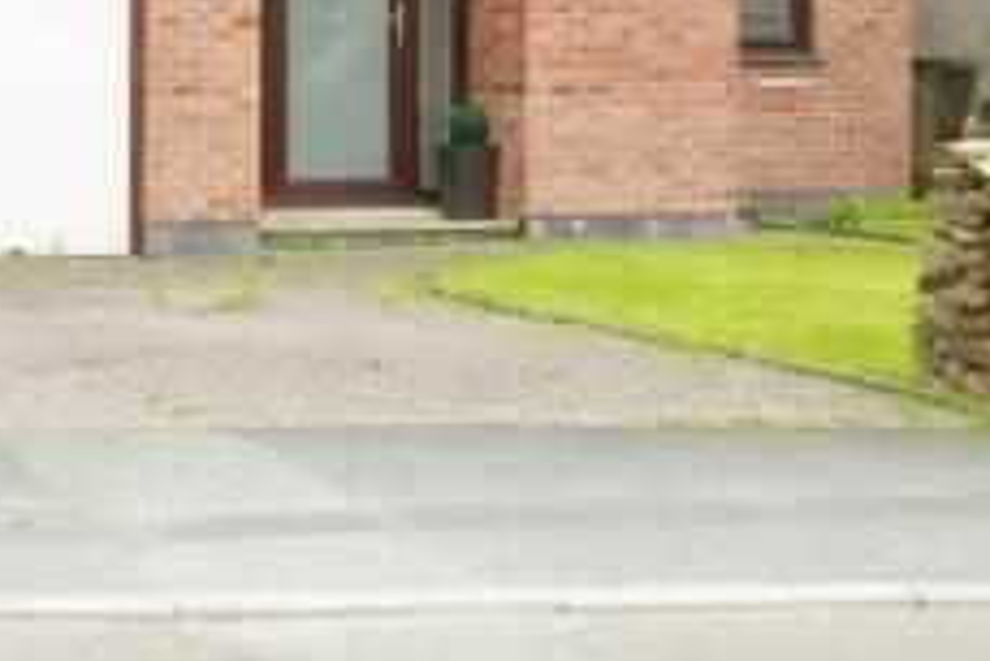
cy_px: -45
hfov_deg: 20.0
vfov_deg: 13.5
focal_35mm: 100
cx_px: 102
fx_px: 2752
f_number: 7.1
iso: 800
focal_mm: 35
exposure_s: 1/500
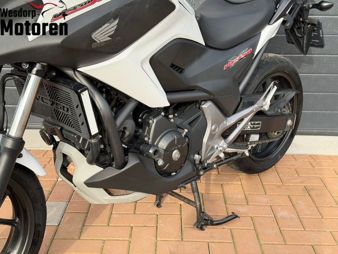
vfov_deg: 30.3
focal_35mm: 48
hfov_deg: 39.7
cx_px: 169
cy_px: 127
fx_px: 469
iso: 100
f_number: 1.78
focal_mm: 6.76
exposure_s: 1/1116
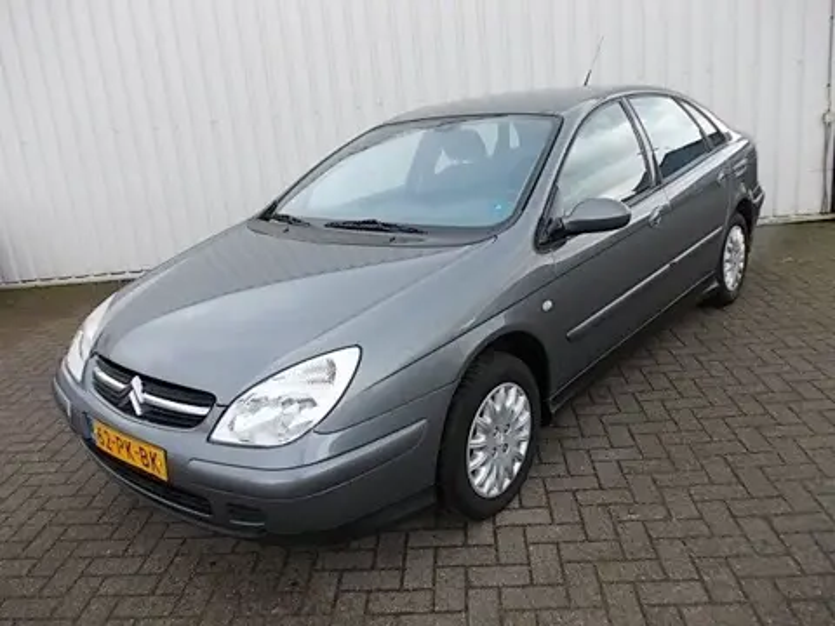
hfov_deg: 63.4
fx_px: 675
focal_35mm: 28
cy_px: 313
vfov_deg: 49.7
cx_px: 418
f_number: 2.7
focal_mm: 4
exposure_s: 1/40
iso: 80
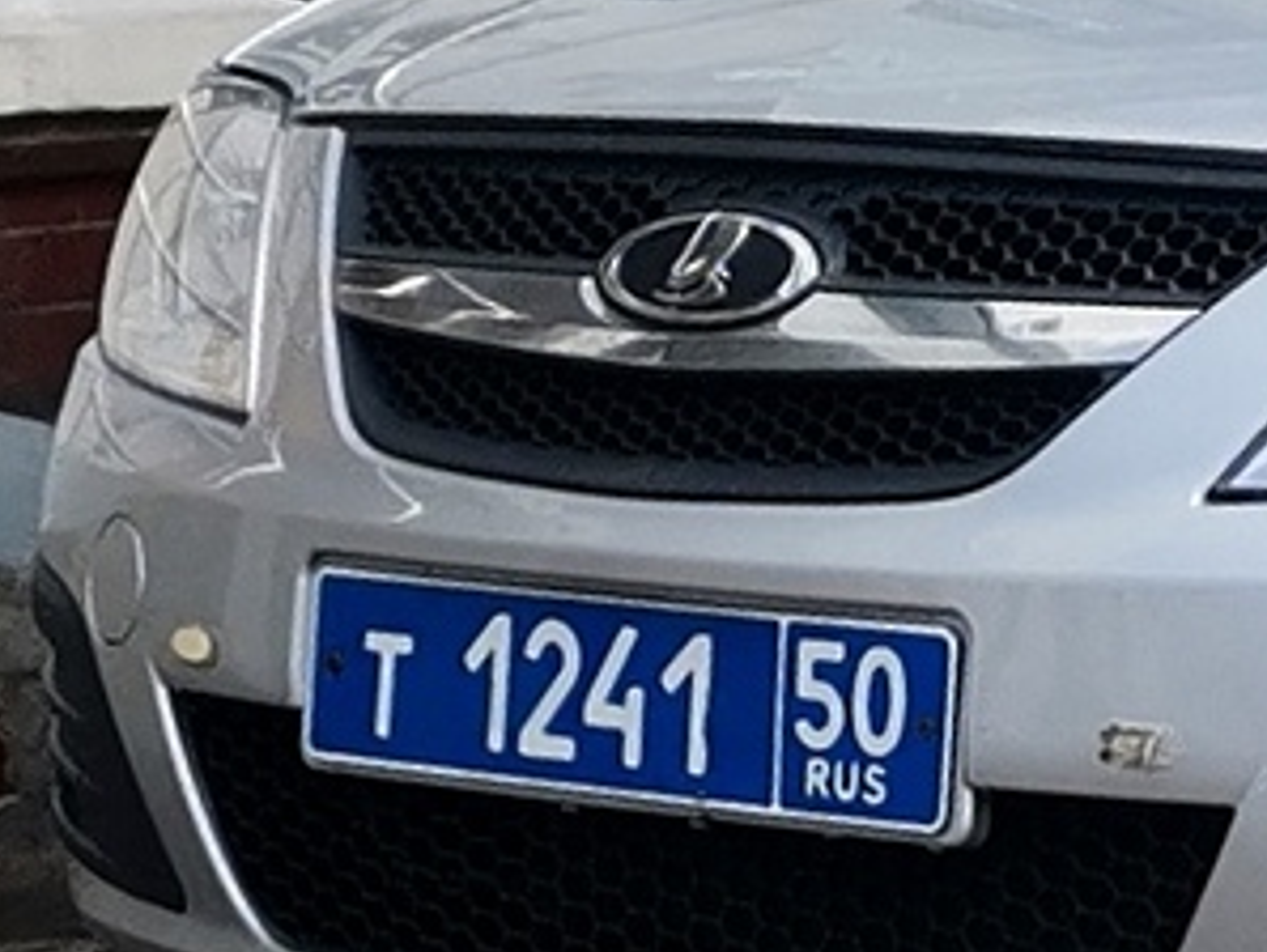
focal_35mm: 122
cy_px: -4
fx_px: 4469
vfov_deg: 12.0
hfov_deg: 13.9
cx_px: 2466
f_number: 1.8
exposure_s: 1/757
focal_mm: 4.75
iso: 50
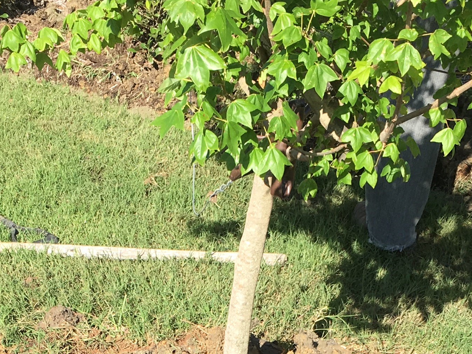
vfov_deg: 15.8
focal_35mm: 87
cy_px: 507
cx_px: 184
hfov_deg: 22.5
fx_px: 1186
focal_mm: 4.15
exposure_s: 1/615
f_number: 2.2
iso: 25
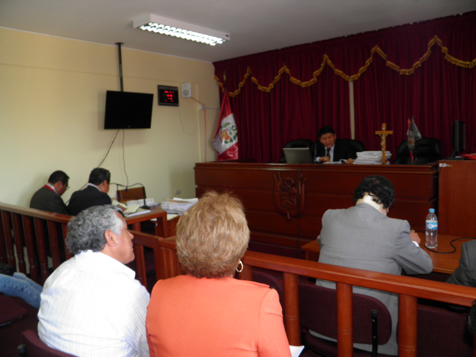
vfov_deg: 49.7
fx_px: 385
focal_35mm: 28
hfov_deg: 63.4
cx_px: 238
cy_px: 178
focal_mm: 4.9
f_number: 2.8
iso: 100
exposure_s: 1/30
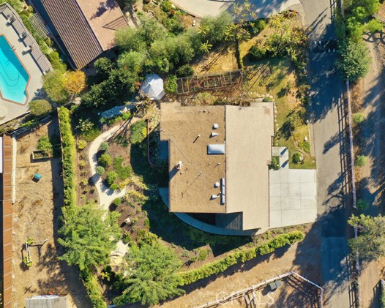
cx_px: 221
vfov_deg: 45.8
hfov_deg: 55.4
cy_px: 153
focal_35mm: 32
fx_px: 365
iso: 160
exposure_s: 1/30
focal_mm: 10.26
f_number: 4.5
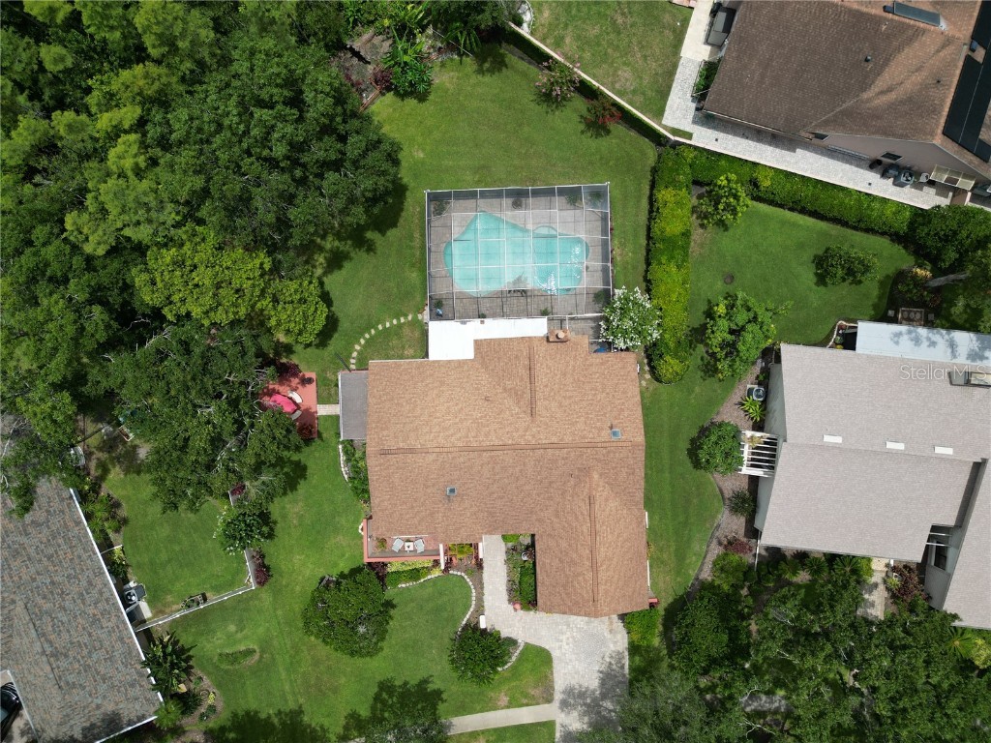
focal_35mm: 24
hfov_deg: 71.6
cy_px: 372
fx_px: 687
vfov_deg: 56.8
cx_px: 496
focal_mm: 6.72
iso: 110
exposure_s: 1/3000
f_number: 1.7
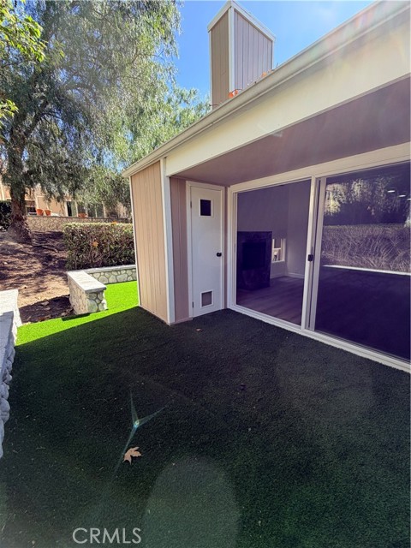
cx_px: 206
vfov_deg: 102.1
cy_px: 274
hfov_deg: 85.7
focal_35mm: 14
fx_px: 222
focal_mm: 2.22
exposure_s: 1/300
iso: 50
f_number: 2.2
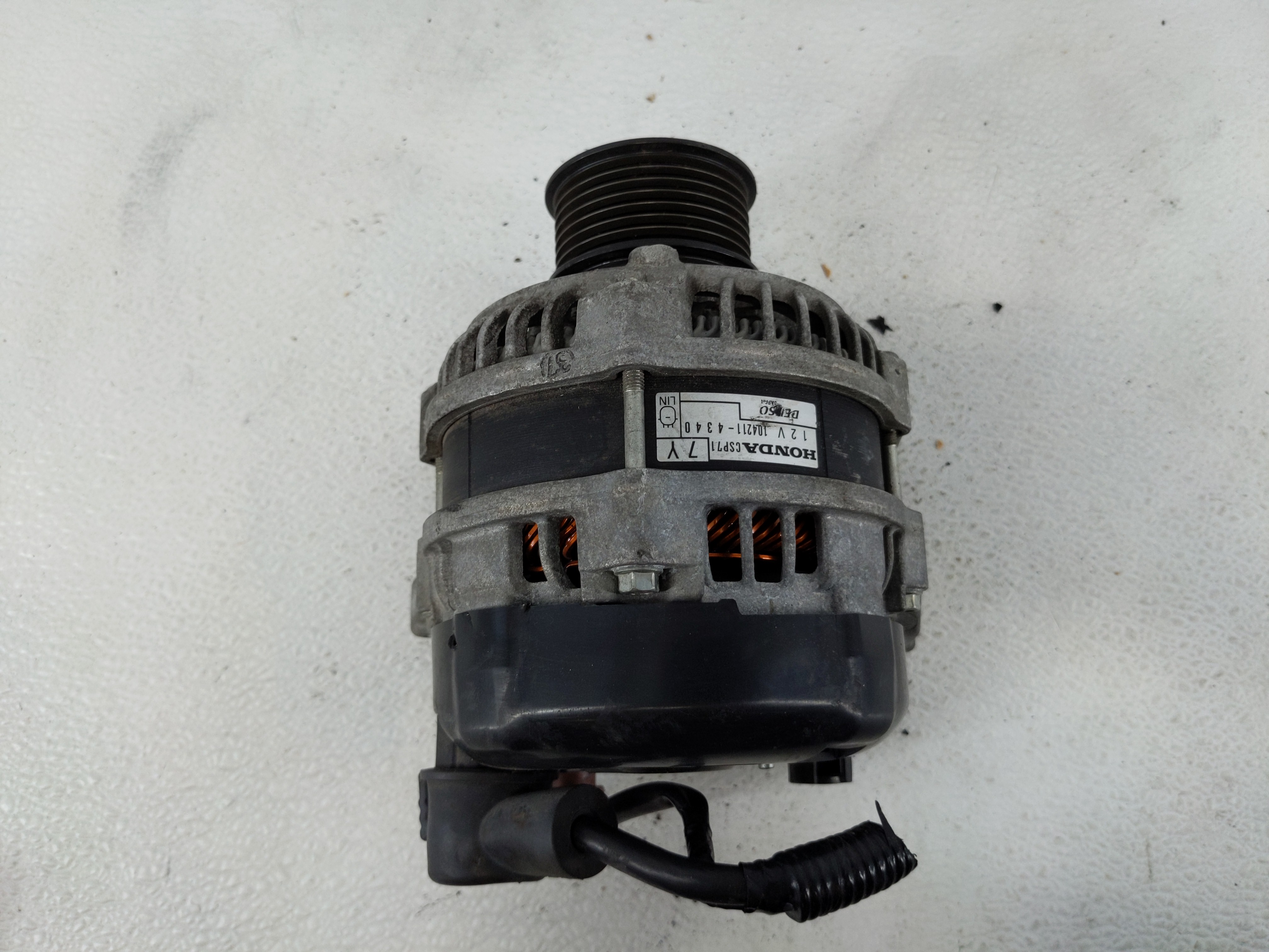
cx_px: 634
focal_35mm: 25
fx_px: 916
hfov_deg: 69.4
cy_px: 476
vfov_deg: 54.9
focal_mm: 4.38
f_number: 1.73
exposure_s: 1/97
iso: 56
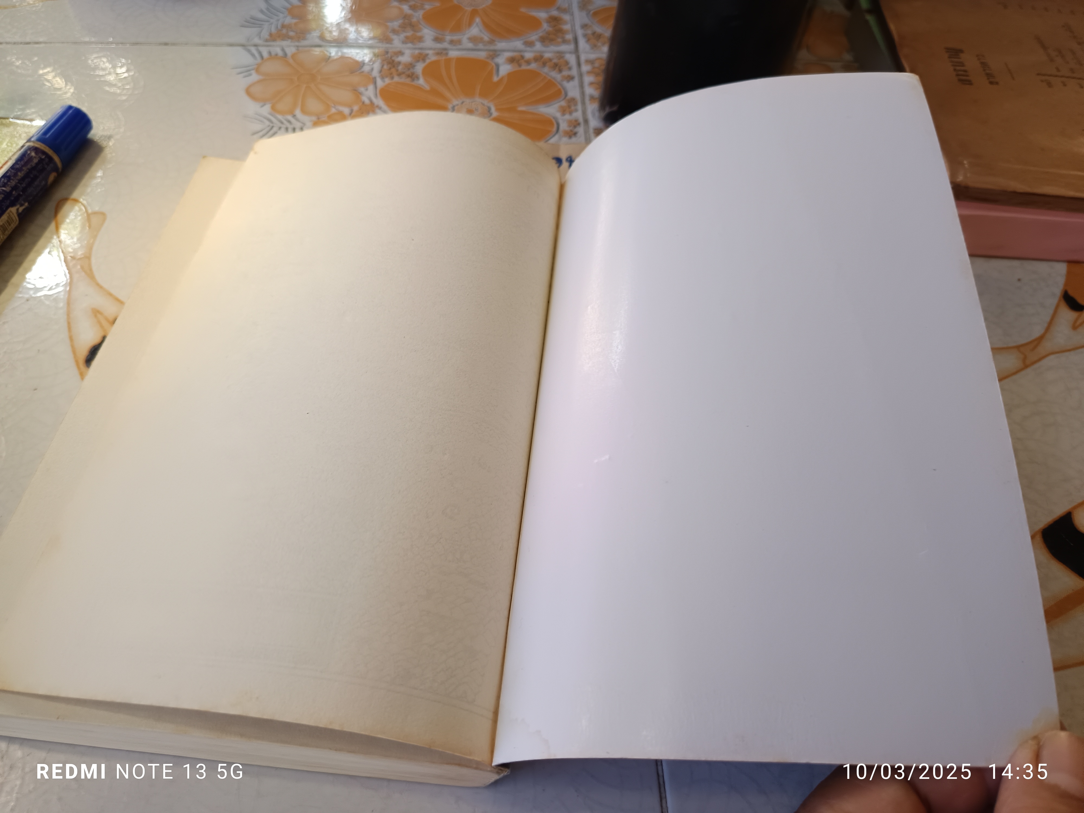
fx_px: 752
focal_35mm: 24
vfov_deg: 56.8
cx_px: 542
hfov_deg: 71.6
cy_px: 406
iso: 164
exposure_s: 1/50
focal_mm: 5.31
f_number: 1.7
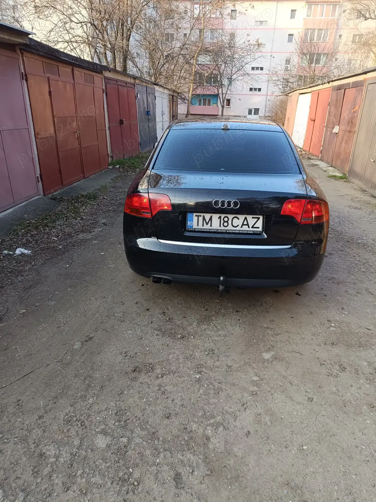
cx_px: 188
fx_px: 348
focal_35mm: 24
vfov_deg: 71.6
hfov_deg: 56.8
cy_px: 251
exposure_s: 1/102
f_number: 1.88
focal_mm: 5.59
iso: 51
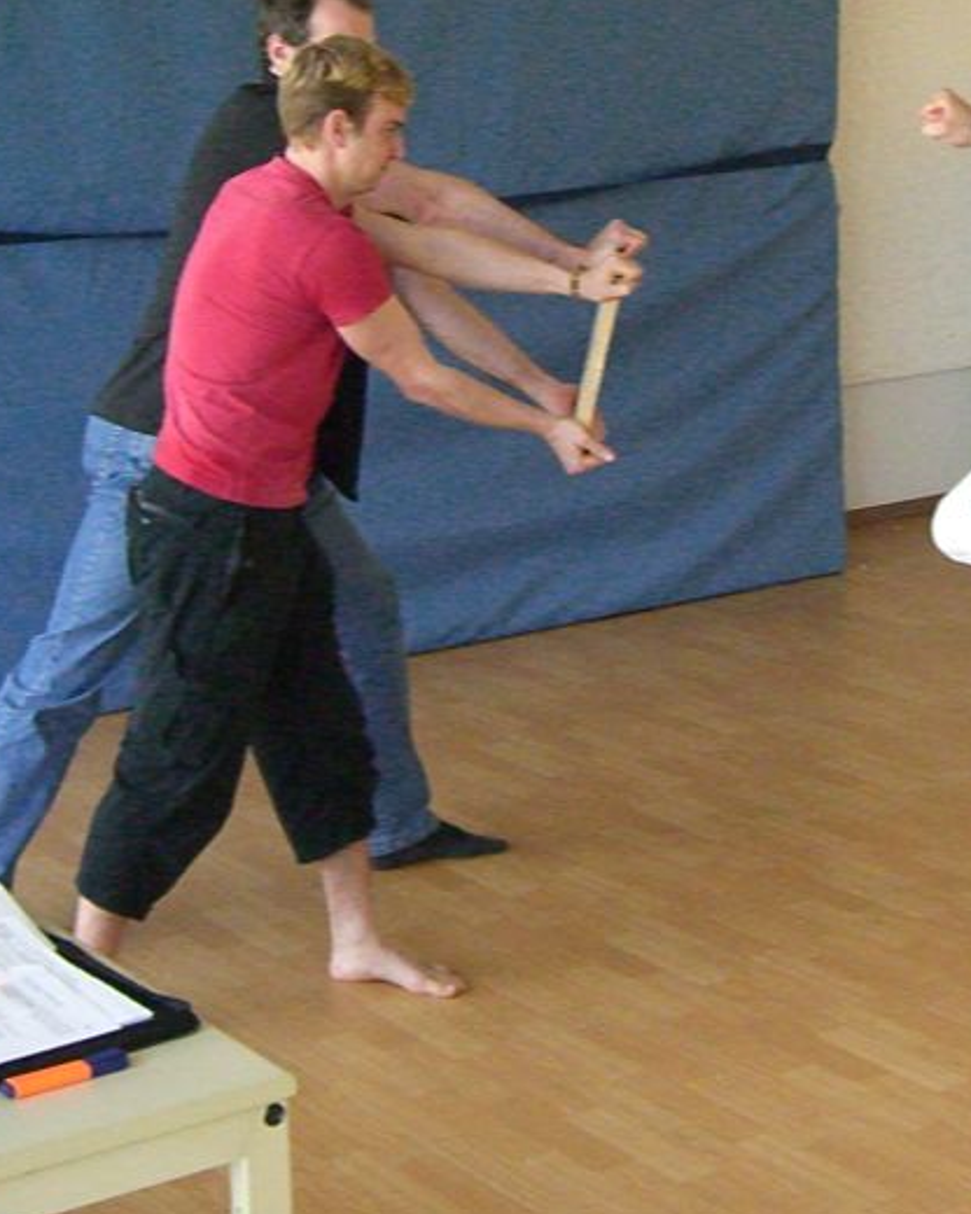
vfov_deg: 25.9
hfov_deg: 20.9
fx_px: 2622
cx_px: 642
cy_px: 369
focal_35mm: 73
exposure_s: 1/1000
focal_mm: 7.9
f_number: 2.8
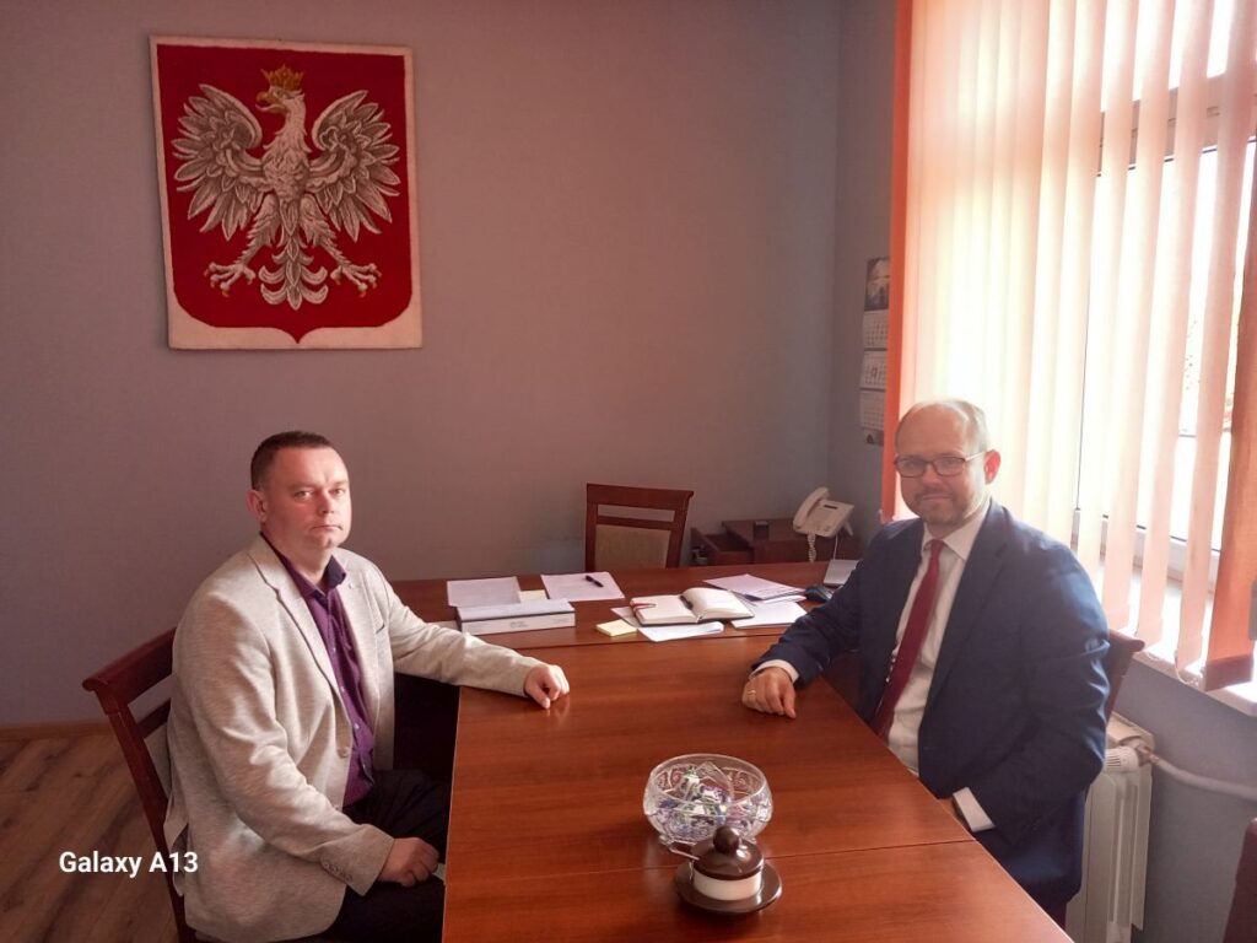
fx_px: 980
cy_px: 472
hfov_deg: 65.3
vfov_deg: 51.4
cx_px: 628
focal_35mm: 27
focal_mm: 4
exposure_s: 1/33
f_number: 1.8
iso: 250
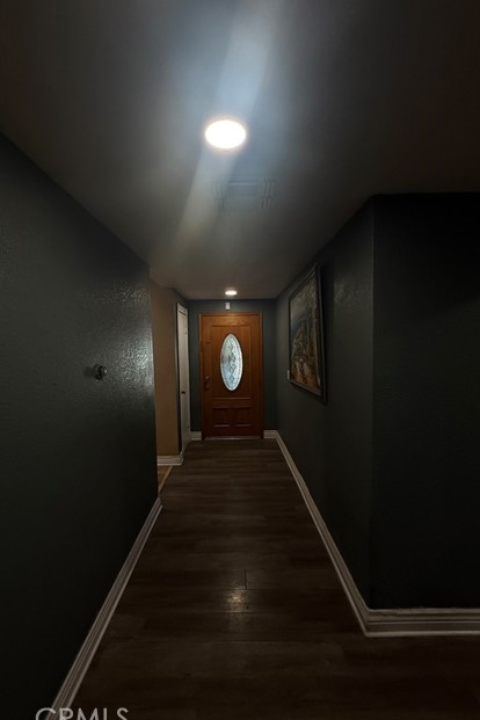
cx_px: 232
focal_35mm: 15
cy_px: 364
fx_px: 300
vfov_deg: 100.4
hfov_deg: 77.3
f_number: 2.2
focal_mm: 2.22
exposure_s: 1/120
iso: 320
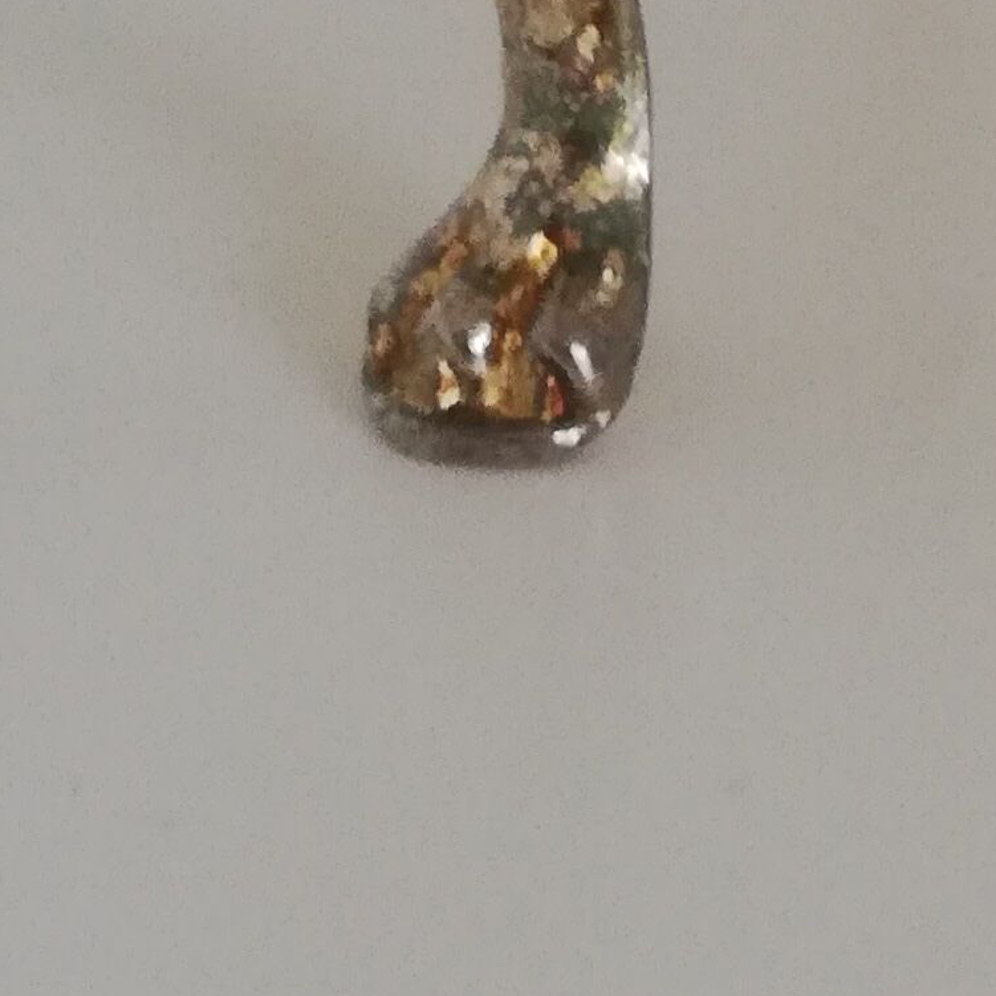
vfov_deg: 11.1
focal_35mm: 141
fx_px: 4590
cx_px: 1313
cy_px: -1048
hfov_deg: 12.0
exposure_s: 1/33.3
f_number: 2.2
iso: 125
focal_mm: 3.81
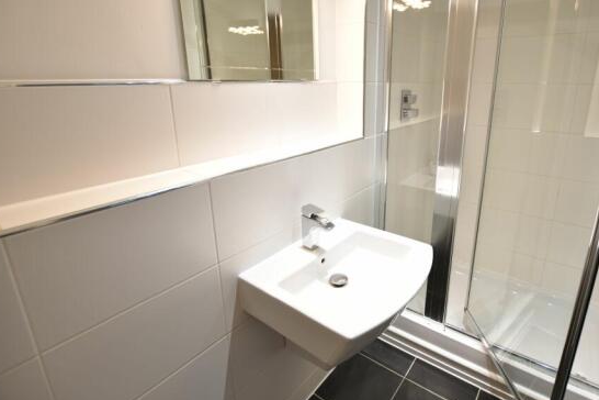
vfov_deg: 67.0
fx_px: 299
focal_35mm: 18
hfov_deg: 89.4
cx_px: 344
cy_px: 169
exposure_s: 1/15
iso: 100
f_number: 3.5
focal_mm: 10
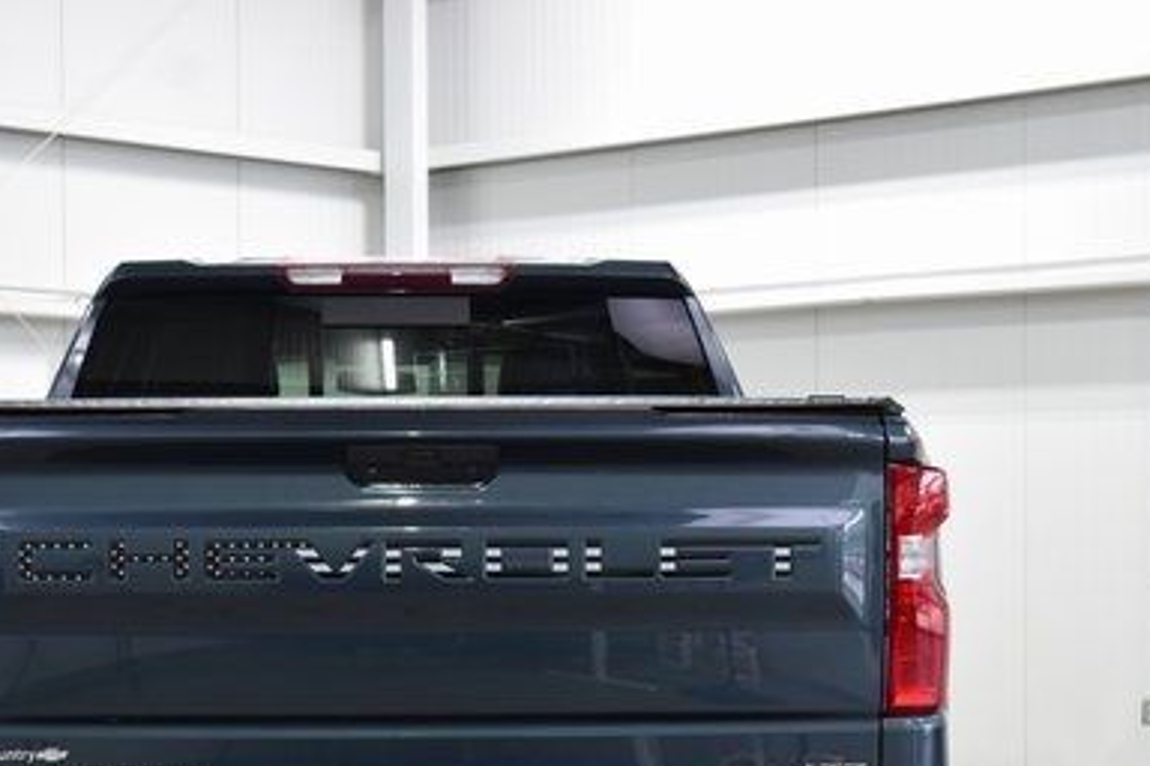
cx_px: 404
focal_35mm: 85
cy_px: 636
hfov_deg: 23.8
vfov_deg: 15.9
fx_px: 2715
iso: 560
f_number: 6.3
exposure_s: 1/15
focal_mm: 34
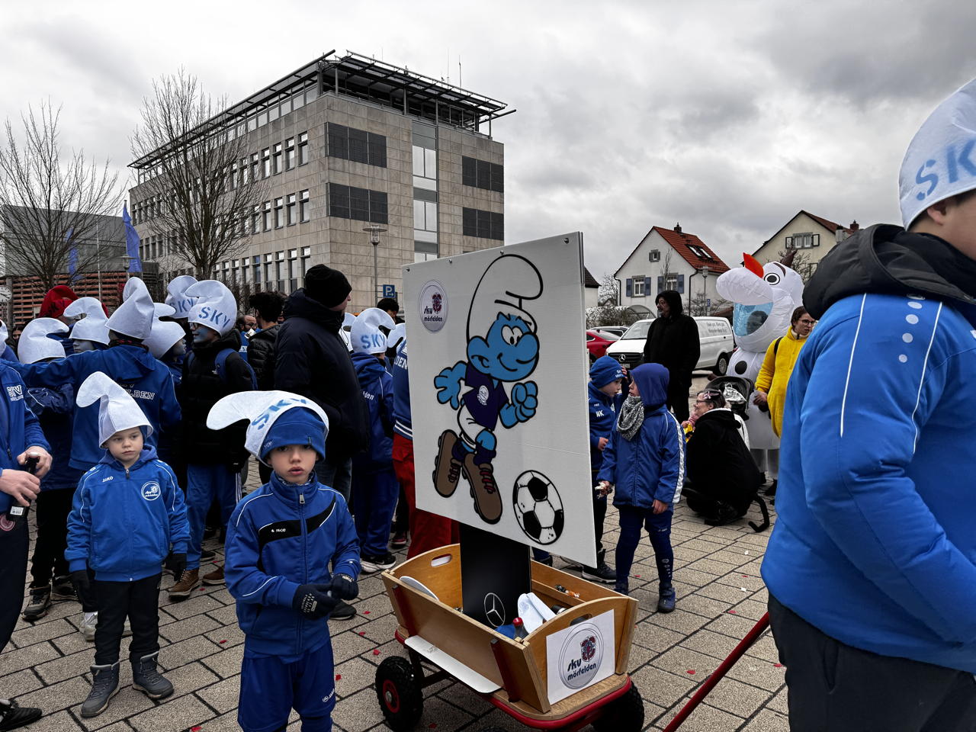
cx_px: 488
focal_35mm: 24
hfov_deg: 71.6
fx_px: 677
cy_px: 366
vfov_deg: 56.8
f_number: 1.78
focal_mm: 6.76
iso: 80
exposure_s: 1/394
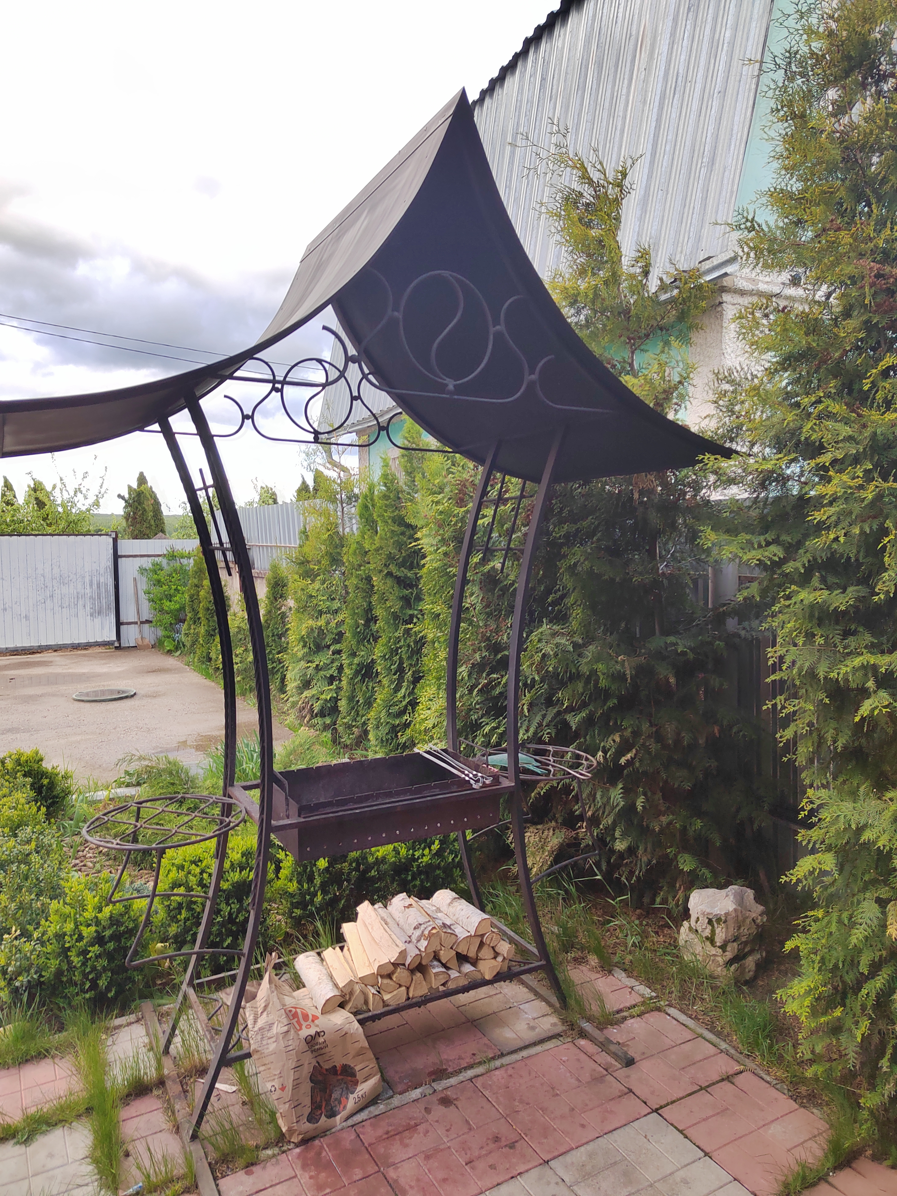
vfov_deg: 73.9
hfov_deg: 58.9
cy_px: 598
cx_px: 448
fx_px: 795
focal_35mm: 23
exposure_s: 1/114
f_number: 1.9
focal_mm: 5.52
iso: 100
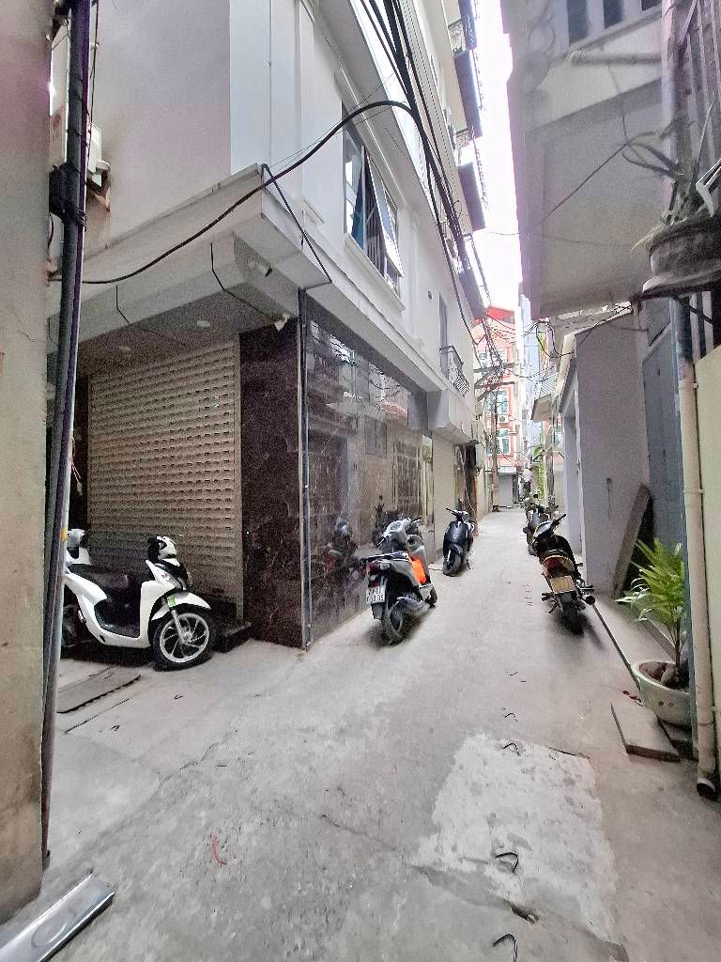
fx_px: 361
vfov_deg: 106.2
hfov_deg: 89.9
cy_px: 481
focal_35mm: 13
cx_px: 360
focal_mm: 1.74
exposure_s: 1/50
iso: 40
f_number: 2.2
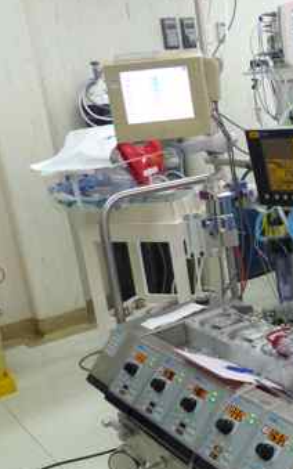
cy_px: 302
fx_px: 639
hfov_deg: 24.0
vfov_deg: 39.9
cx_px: 329
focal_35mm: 50
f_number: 2.8
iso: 500
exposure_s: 1/15
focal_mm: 4.5
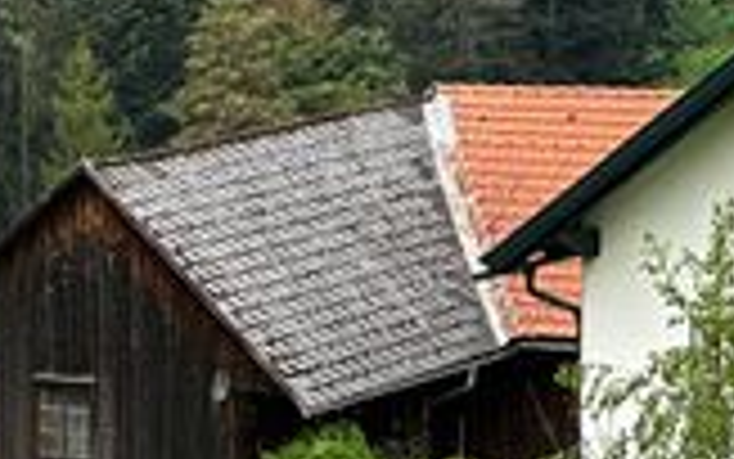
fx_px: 6023
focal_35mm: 301
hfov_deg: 7.0
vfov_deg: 4.4
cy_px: 477
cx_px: 563
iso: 32
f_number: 2.8
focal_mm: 9
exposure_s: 1/166
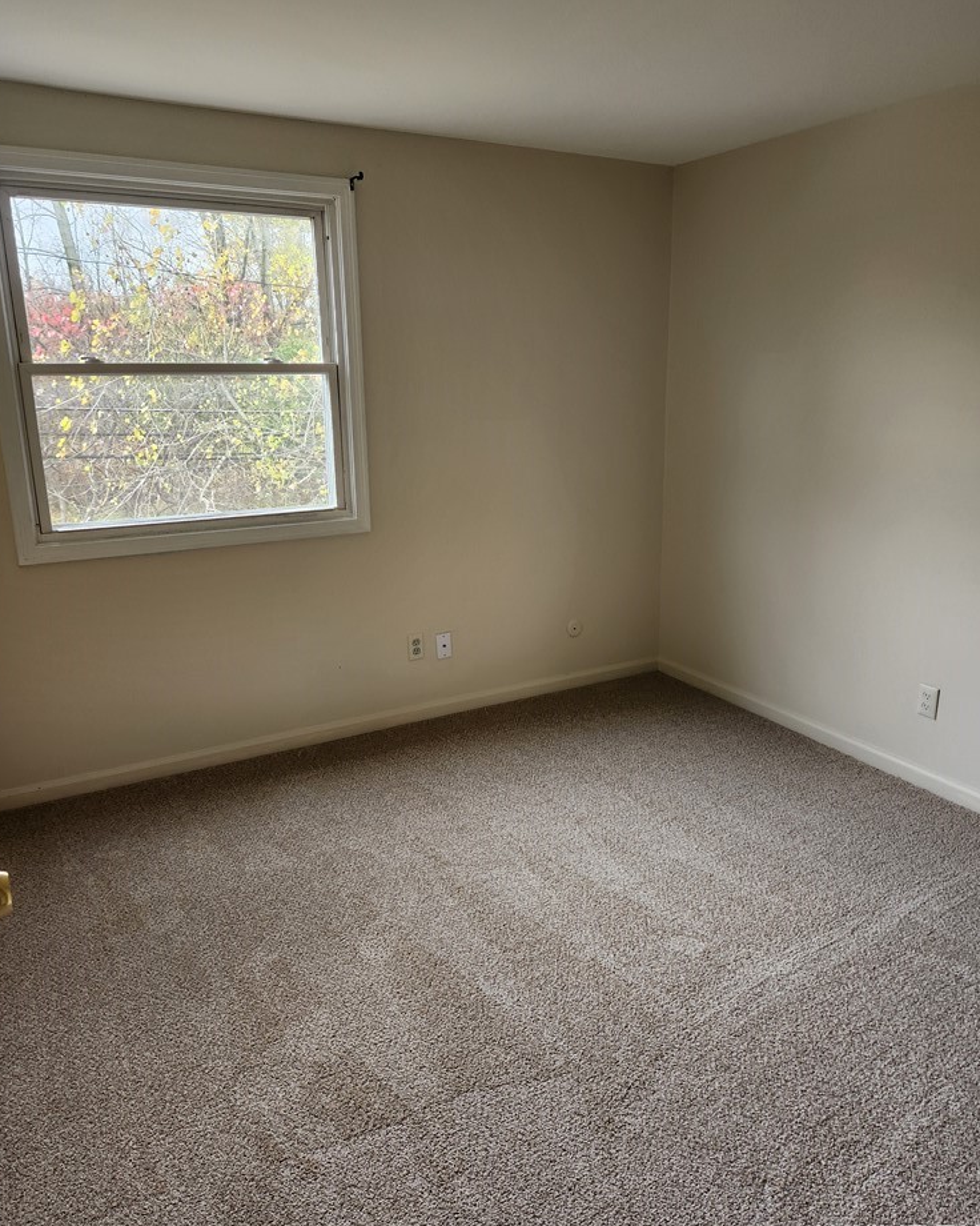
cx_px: 491
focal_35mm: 25
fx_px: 906
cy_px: 596
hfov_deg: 56.8
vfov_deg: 68.1
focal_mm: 5.4
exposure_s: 1/180
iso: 125
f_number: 1.8
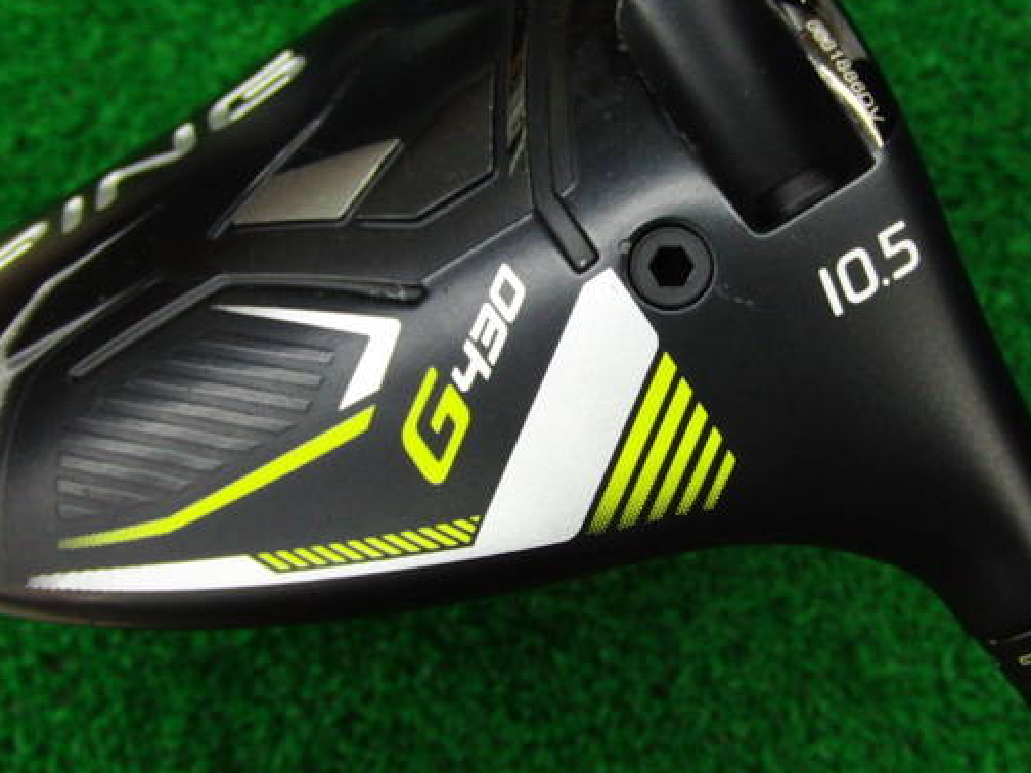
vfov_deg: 30.8
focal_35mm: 47
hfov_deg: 40.1
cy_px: 319
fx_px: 1400
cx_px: 646
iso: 400
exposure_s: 1/50
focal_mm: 6.42
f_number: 3.6
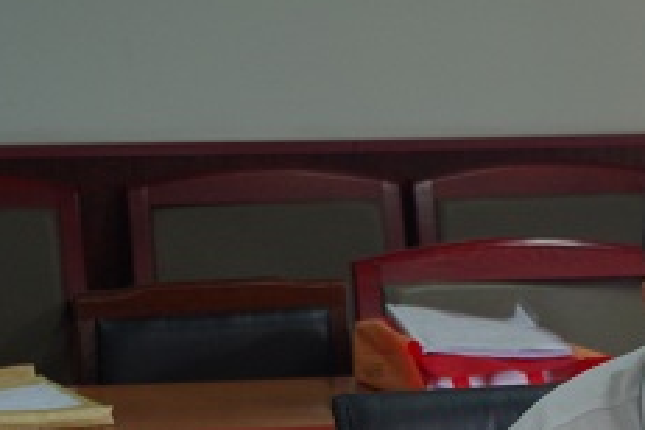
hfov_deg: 11.7
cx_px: 701
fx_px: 3099
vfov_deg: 7.9
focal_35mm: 173
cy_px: 401
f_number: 5.6
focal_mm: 47.5
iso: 800
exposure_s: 1/50
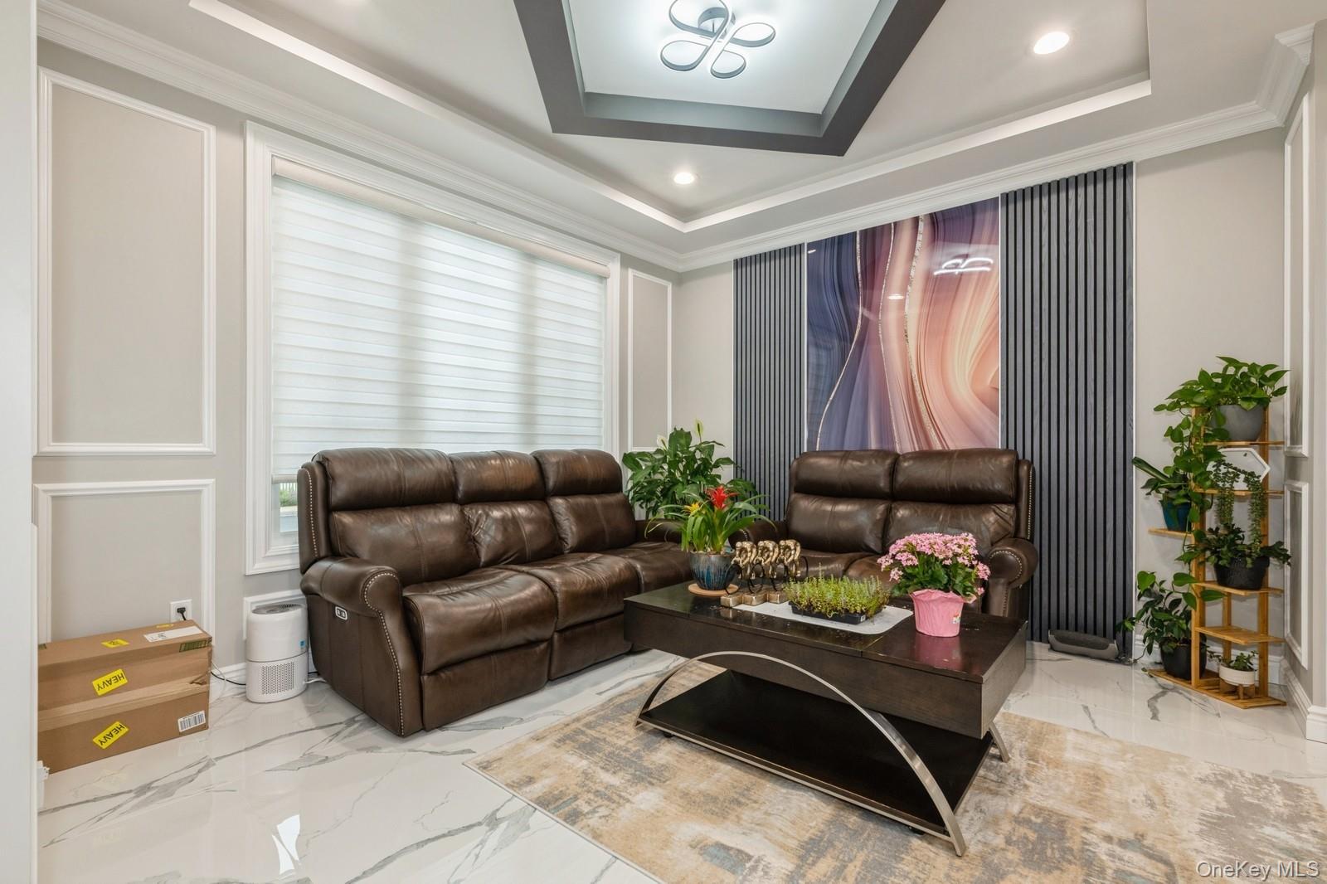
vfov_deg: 73.7
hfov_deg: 96.7
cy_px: 442
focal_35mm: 16
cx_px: 664
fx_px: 590
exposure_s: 1/13
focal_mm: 16
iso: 400
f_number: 11
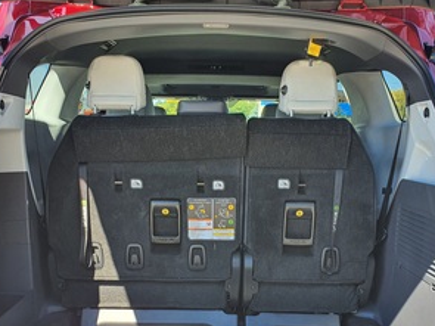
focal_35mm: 37
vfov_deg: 38.0
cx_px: 217
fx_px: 465
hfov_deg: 50.2
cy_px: 229
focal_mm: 4.3
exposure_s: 1/270
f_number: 2.4
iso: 50
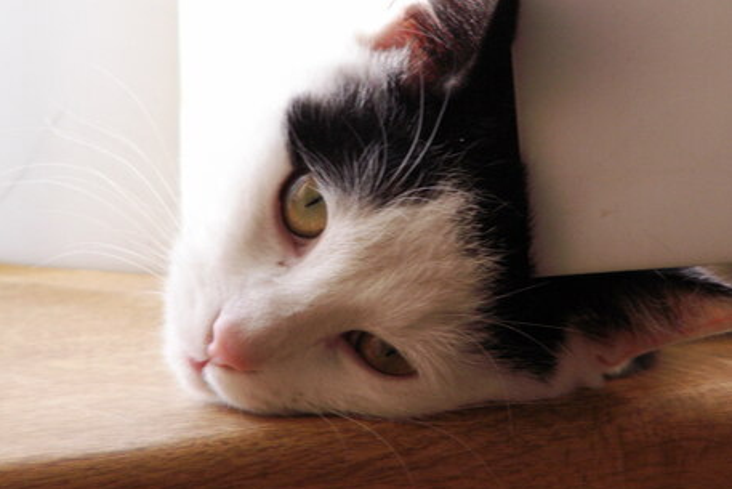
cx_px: 365
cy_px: 236
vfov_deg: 3.3
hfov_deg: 5.0
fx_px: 8359
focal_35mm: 411
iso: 160
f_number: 4.5
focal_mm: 65.16
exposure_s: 1/60
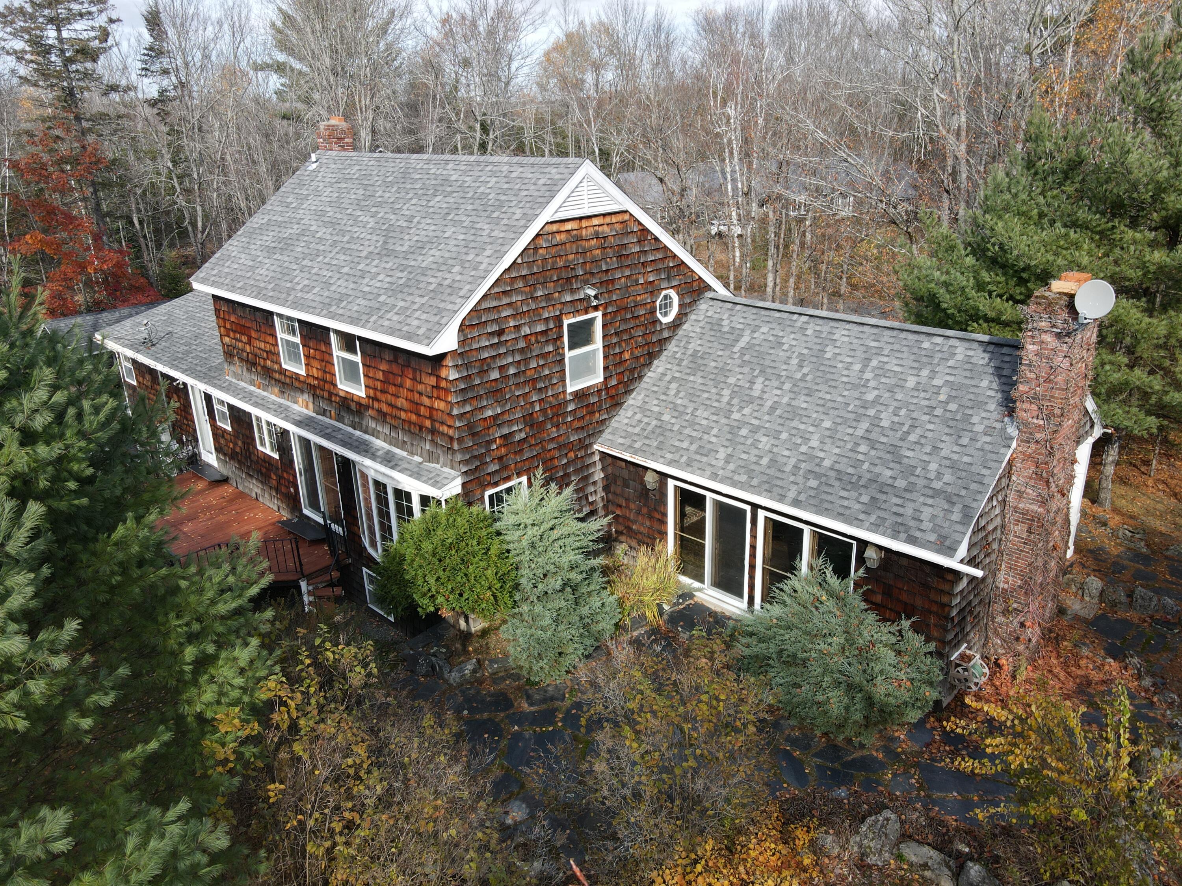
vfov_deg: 56.8
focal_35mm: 24
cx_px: 591
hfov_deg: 71.6
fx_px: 820
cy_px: 443
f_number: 2.8
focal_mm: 4.5
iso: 100
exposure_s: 1/250
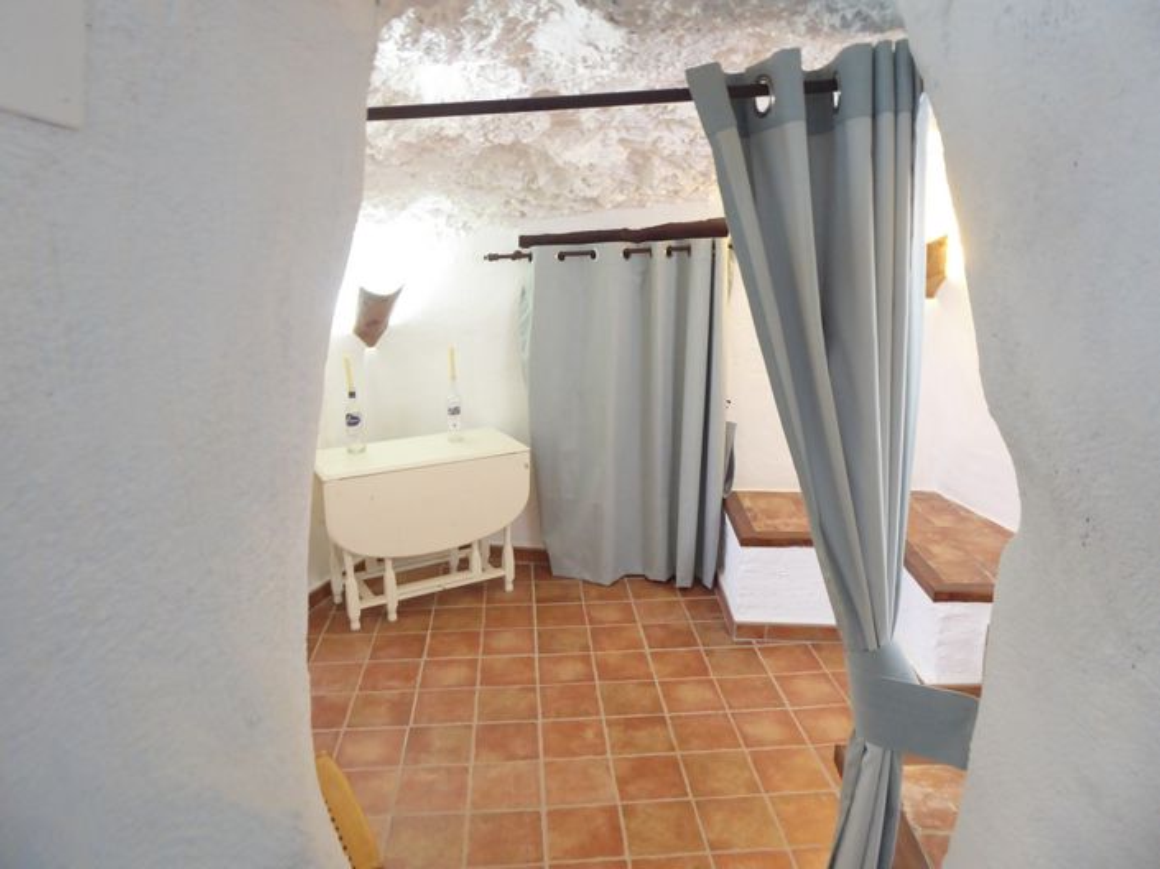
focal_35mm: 25
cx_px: 580
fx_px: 837
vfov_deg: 54.8
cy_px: 434
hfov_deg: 69.4
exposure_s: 1/8
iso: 400
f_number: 3.3
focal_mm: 4.3
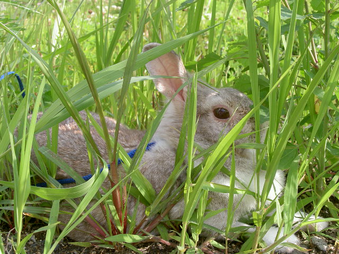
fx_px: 539
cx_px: 170
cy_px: 127
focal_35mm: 55
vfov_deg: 26.6
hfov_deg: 34.9
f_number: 5.5
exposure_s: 1/132
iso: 100
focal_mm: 11.3
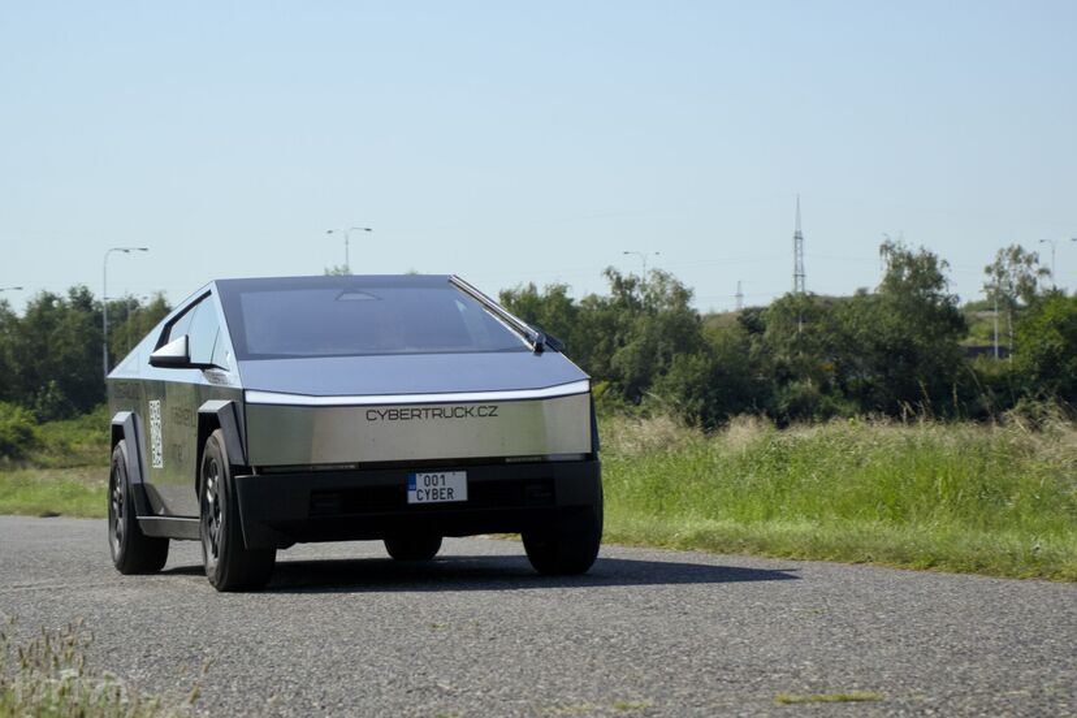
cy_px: 359
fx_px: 3141
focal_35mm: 105
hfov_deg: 19.5
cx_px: 538
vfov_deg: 13.0
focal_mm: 70
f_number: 5.6
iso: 800
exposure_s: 1/125
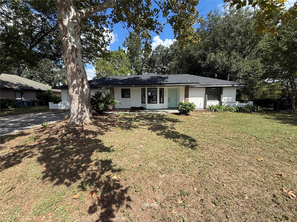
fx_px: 120
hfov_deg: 102.1
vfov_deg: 85.7
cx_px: 148
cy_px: 111
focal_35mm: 14
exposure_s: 1/1211
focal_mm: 2.22
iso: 50
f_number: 2.2
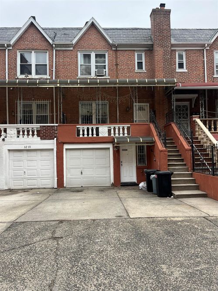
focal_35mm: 26
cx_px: 109
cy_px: 146
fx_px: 218
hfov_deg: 53.0
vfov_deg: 67.3
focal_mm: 5.1
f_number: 1.6
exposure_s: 1/461
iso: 50
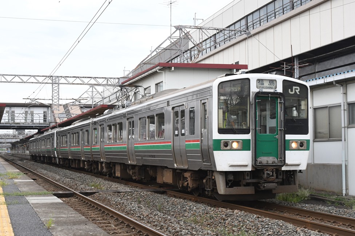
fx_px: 503
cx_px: 178
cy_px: 118
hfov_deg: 38.9
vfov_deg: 26.5
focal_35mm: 51
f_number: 5.6
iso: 1250
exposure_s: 1/1600
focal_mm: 34
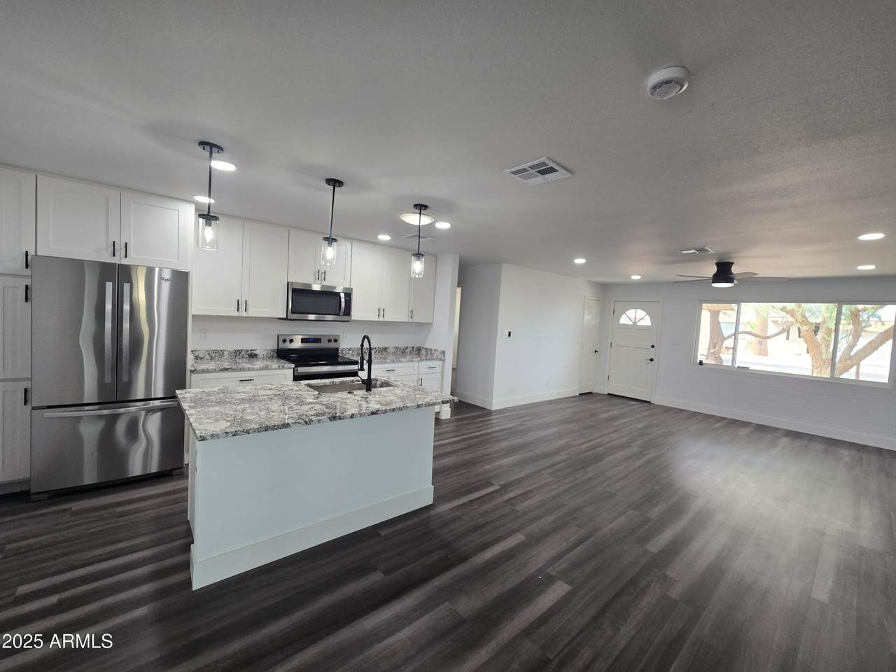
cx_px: 448
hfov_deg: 106.2
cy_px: 336
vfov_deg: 89.9
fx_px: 336
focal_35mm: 13
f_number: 2.2
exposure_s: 1/60
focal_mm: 2.2
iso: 80
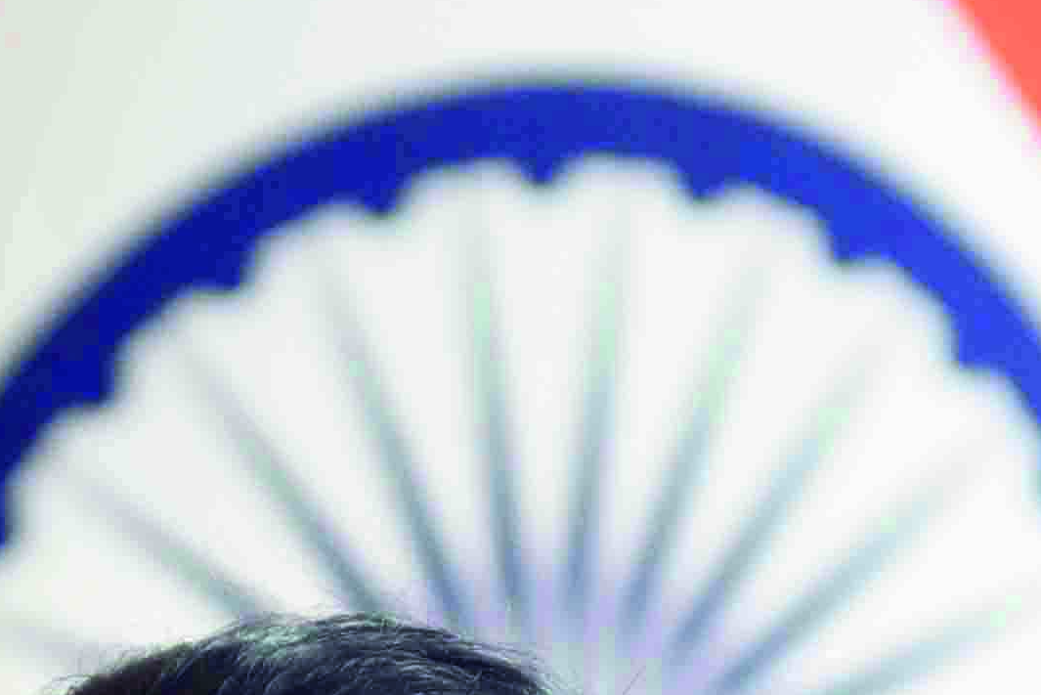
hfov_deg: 1.9
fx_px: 31935
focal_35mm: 1104
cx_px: 484
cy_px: 1246
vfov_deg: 1.2
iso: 1000
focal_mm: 200
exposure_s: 1/400
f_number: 3.2
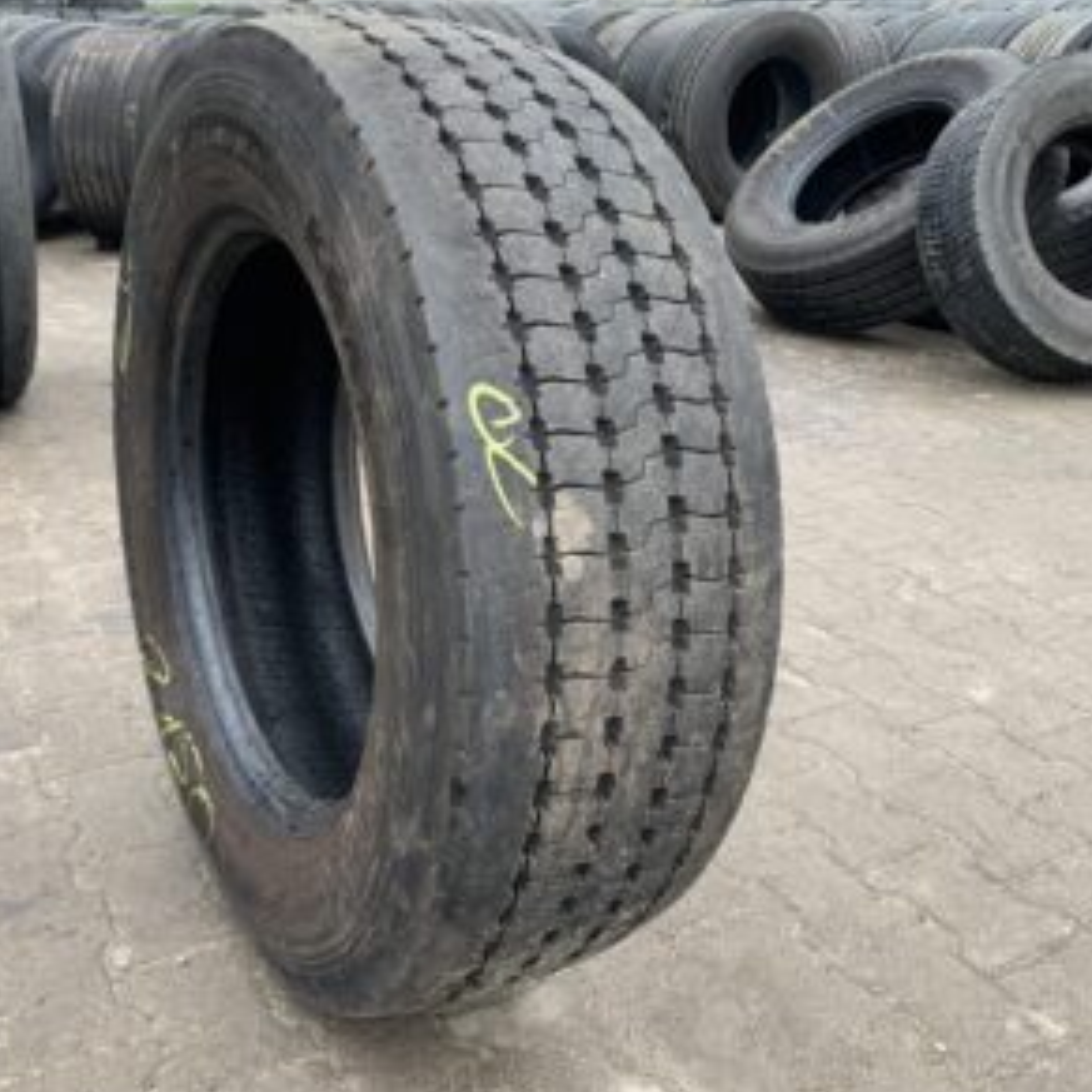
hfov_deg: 48.3
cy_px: 542
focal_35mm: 34
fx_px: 1213
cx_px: 462
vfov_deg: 48.5
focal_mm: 4.25
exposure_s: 1/122
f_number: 1.8
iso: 25
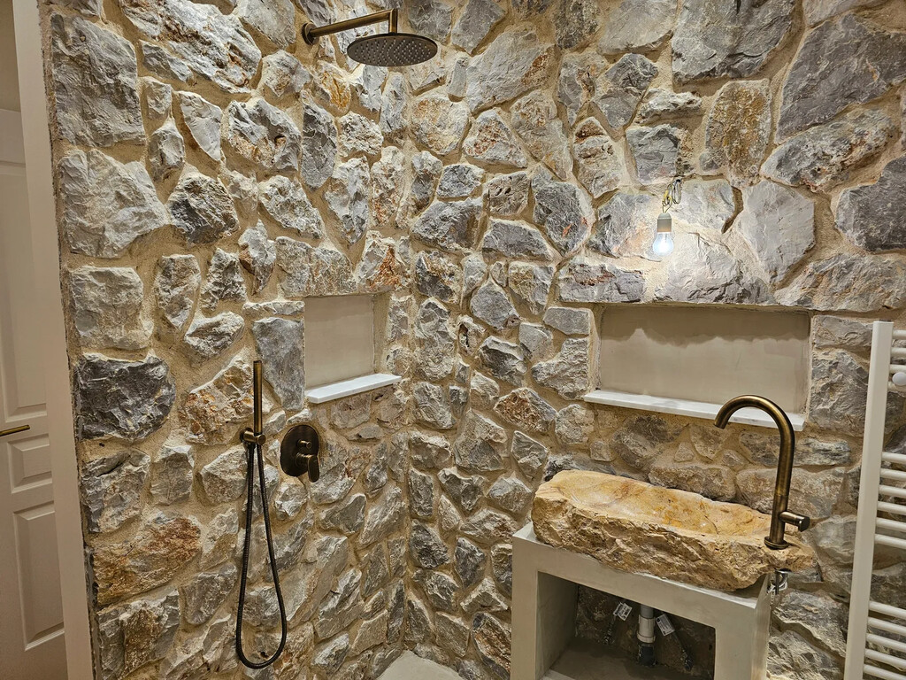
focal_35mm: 23
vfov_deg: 58.9
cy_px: 340
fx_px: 602
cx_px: 453
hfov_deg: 73.9
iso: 80
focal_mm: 6.3
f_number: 1.7
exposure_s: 1/100
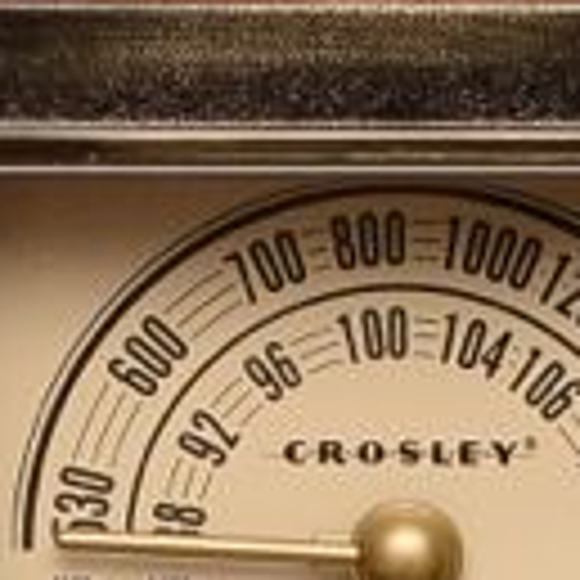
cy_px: 576
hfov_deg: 4.0
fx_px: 8284
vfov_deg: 4.0
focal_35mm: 437
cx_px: 234
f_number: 8
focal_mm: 52
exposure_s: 1/80
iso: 2000
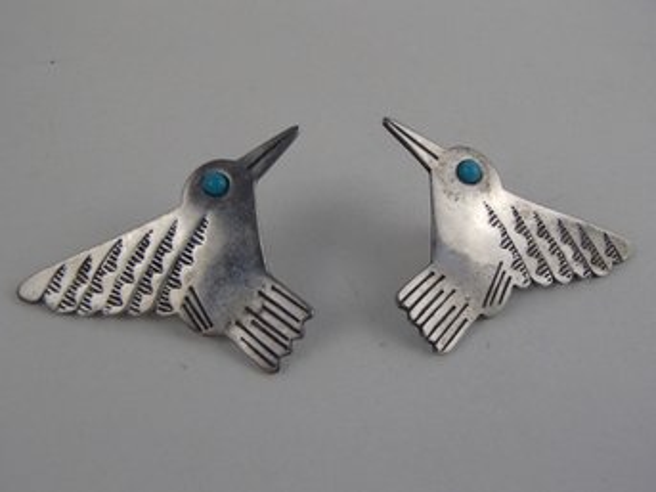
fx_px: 701
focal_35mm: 37
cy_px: 246
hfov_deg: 50.2
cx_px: 328
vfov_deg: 38.6
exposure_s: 1/160
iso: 160
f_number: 4.7
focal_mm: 6.64
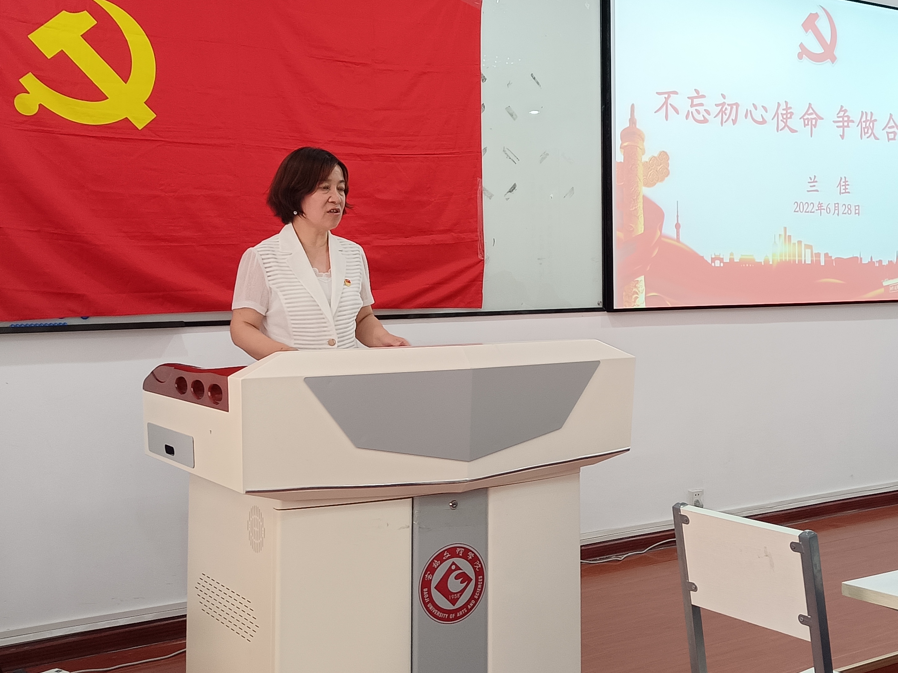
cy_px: 210
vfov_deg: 30.6
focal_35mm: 47
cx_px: 555
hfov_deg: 40.2
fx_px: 1219
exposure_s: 1/33.3
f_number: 1.8
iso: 202
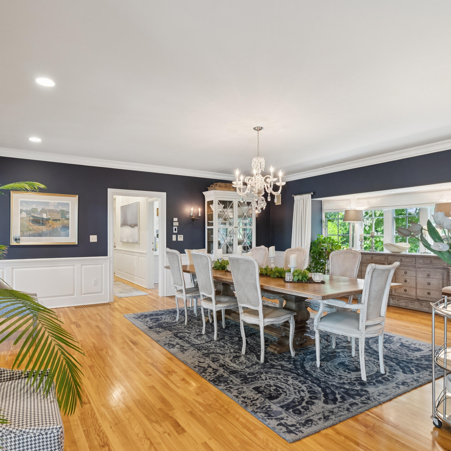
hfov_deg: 72.0
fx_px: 310
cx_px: 206
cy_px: 229
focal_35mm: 21
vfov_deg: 72.1
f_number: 7.1
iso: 320
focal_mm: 16
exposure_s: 1/5
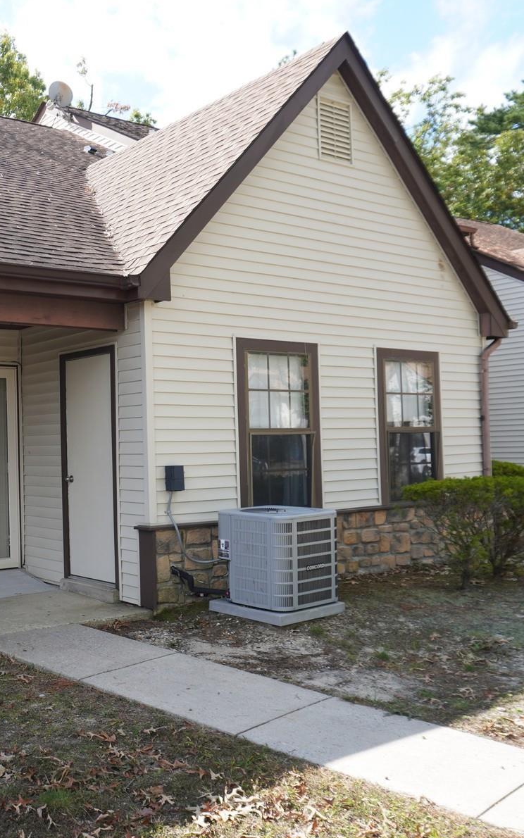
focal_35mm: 37
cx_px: 54
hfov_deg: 32.7
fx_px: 845
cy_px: 420
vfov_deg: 52.7
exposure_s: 1/125
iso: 100
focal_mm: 16
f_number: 5.6
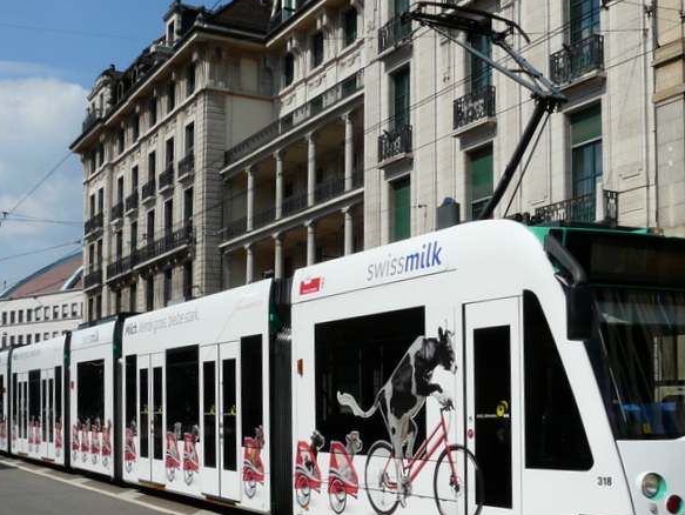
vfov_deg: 29.9
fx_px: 950
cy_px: 367
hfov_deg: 39.6
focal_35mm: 48
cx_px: 388
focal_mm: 4.6
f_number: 6.3
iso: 100
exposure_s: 1/640
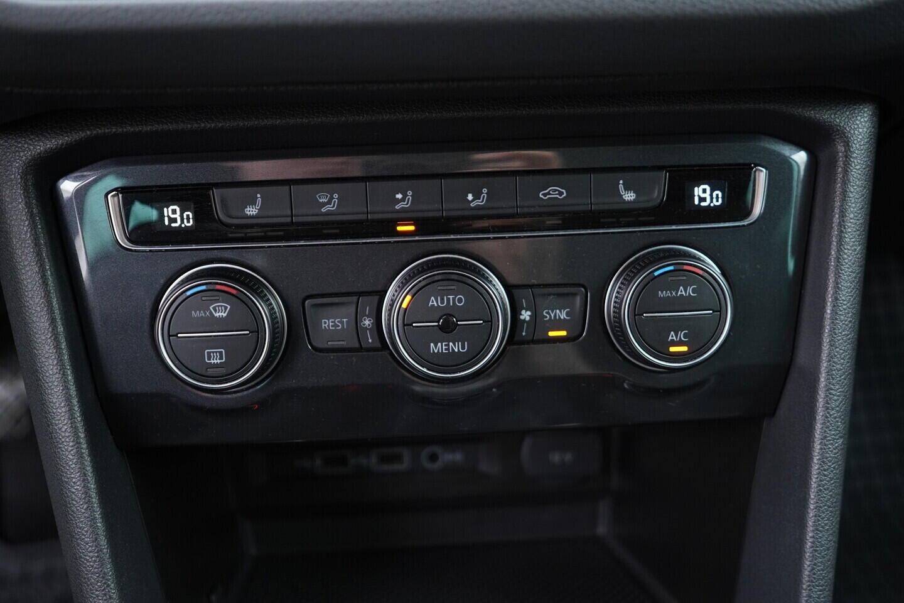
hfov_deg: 53.1
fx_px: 904
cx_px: 452
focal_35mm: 36
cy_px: 302
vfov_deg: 36.9
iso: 640
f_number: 2.8
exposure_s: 1/40
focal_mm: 24
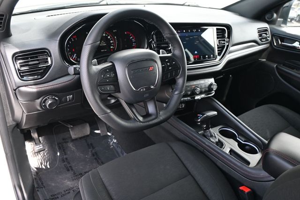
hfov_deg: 62.0
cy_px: 100
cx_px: 150
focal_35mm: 30
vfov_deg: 43.6
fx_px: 250
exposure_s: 1/125
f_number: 3.8
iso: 500
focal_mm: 20
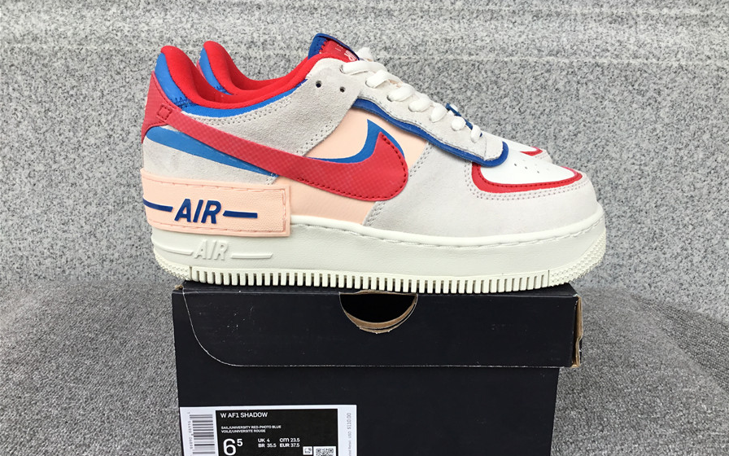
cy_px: 227
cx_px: 365
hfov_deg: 58.1
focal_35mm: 33
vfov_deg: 38.3
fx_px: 656
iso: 25
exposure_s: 1/231
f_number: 2.4
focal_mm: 3.3
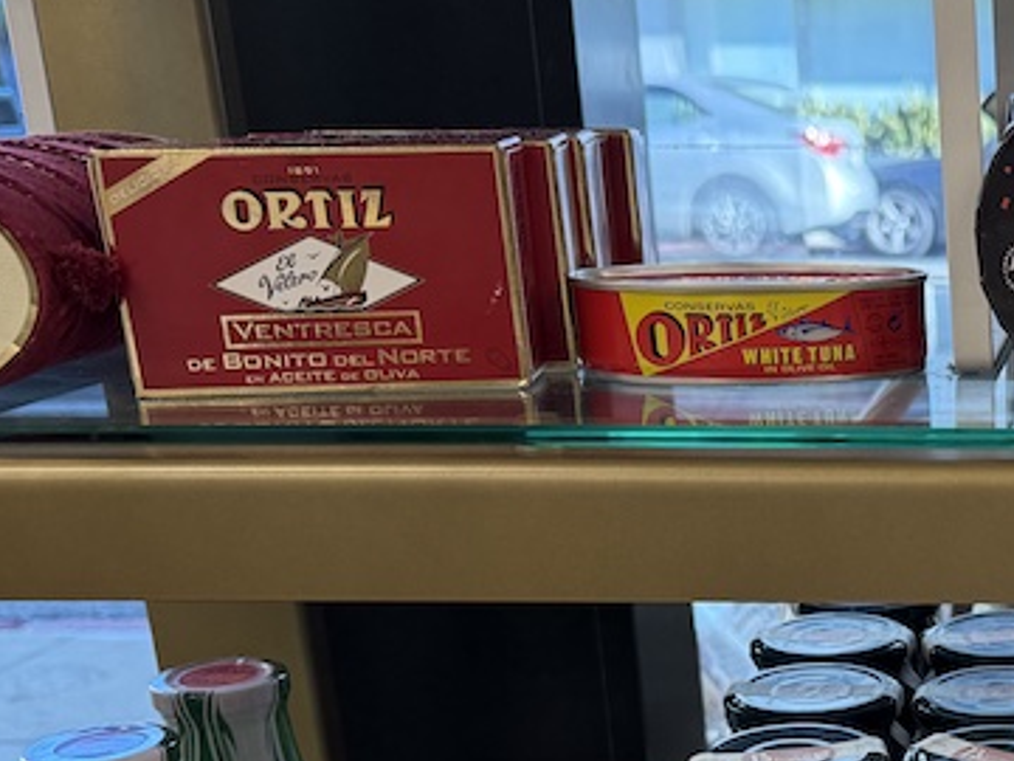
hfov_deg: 28.8
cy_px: 751
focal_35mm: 60
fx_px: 1758
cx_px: 1144
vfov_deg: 23.4
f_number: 1.78
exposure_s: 1/218
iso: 200
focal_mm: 6.76
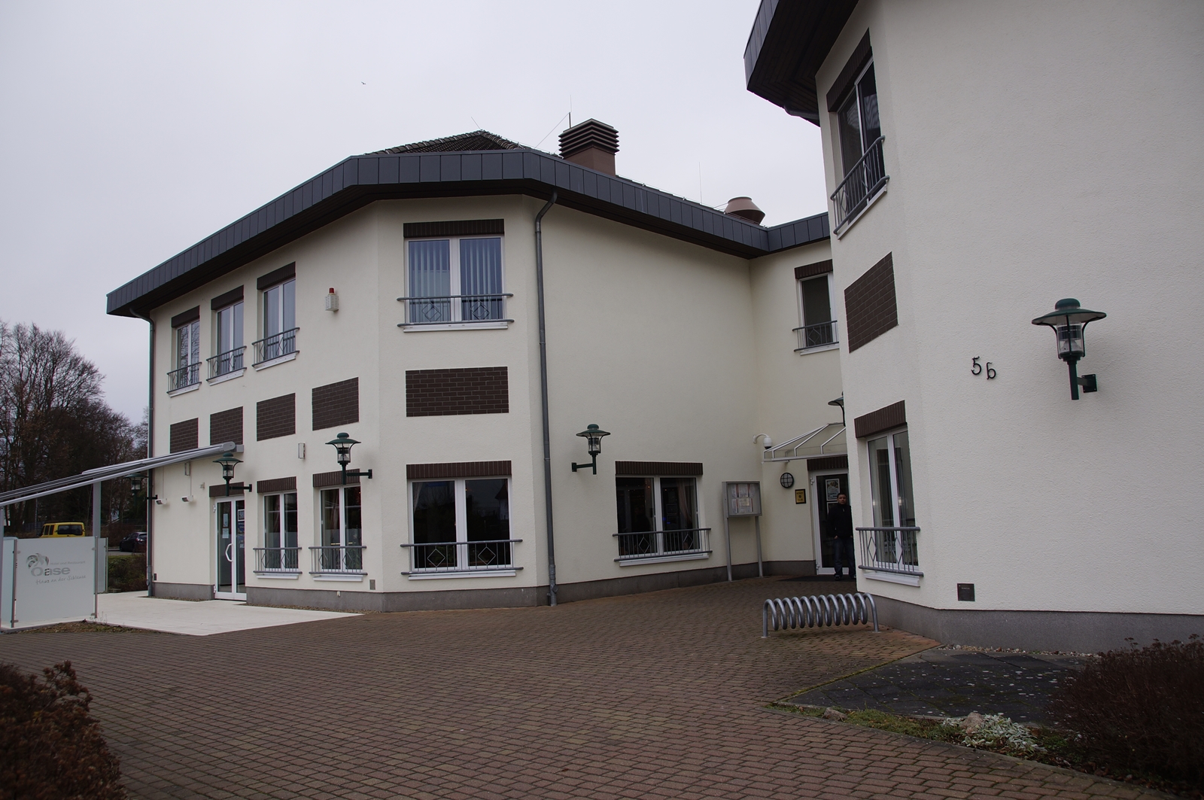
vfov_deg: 47.8
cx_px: 602
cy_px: 400
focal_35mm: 27
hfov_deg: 67.4
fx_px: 902
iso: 100
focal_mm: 18
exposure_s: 1/80
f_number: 5.6
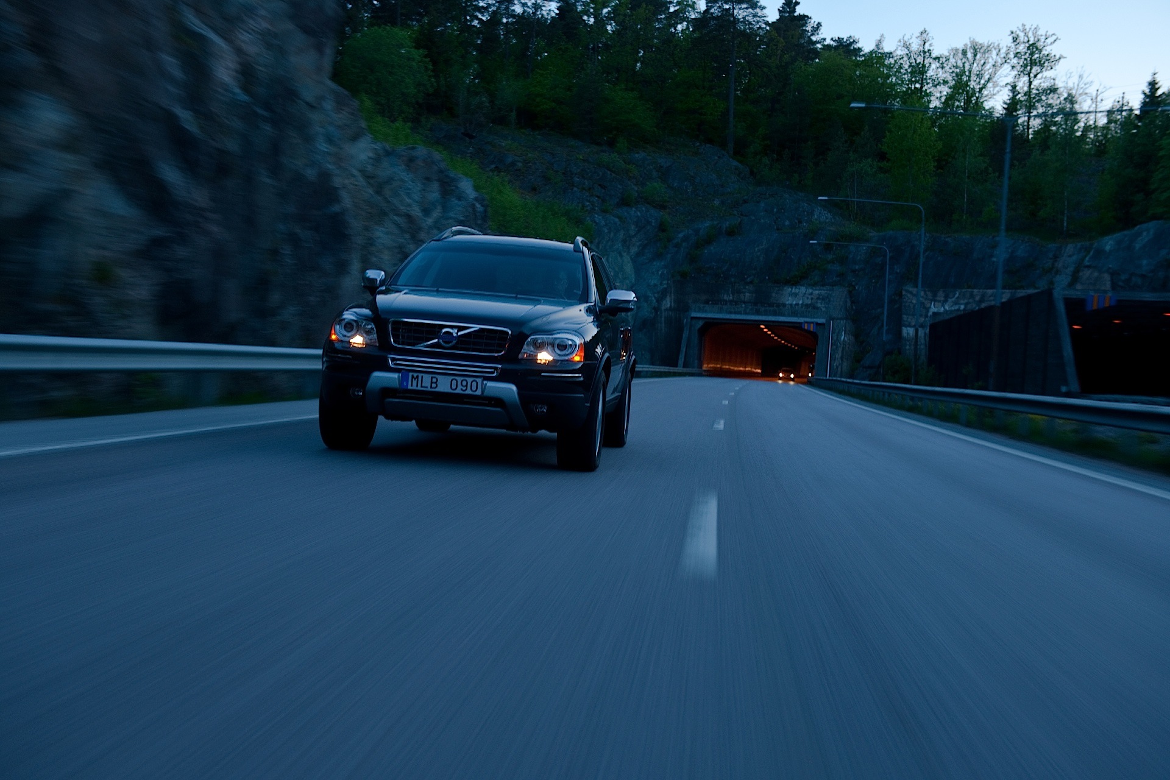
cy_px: 390
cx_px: 585
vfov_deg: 31.9
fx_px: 1365
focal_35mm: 42
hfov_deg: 46.4
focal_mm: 42
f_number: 5
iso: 80
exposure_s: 1/25
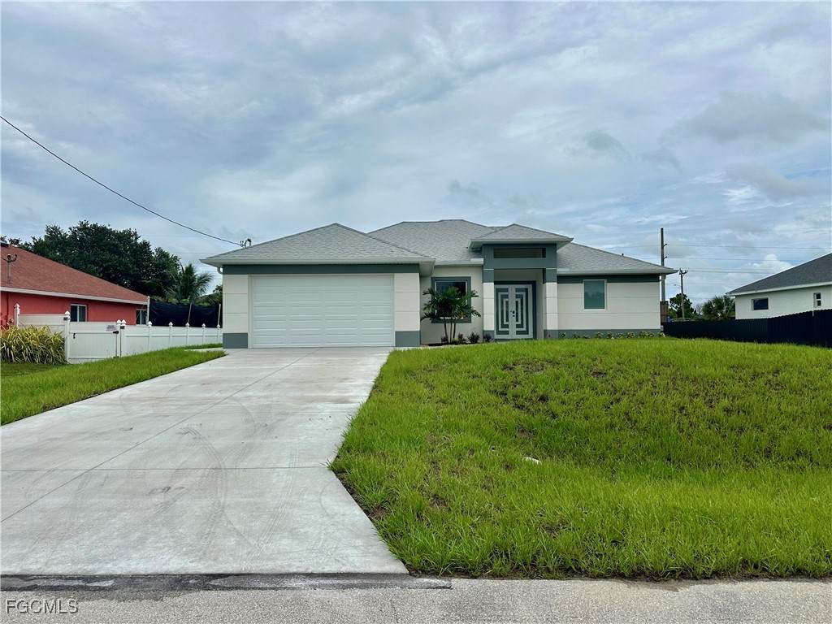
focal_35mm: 24
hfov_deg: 71.6
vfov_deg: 56.8
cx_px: 416
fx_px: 577
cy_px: 312
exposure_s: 1/9709
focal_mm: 6.86
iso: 80
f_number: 1.78
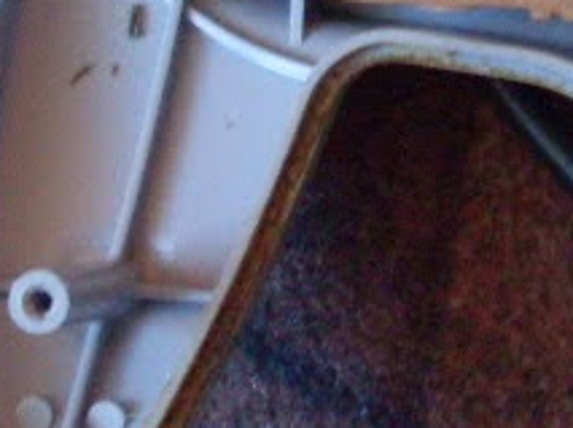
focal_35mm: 183
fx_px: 3024
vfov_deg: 8.1
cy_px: 67
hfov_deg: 10.3
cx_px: 995
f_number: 2.8
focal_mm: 6.3
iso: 200
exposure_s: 1/20
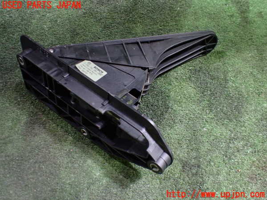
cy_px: 100
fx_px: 231
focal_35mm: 30
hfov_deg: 60.0
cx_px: 134
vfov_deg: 46.8
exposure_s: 1/30
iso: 800
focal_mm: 5.4
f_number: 2.3
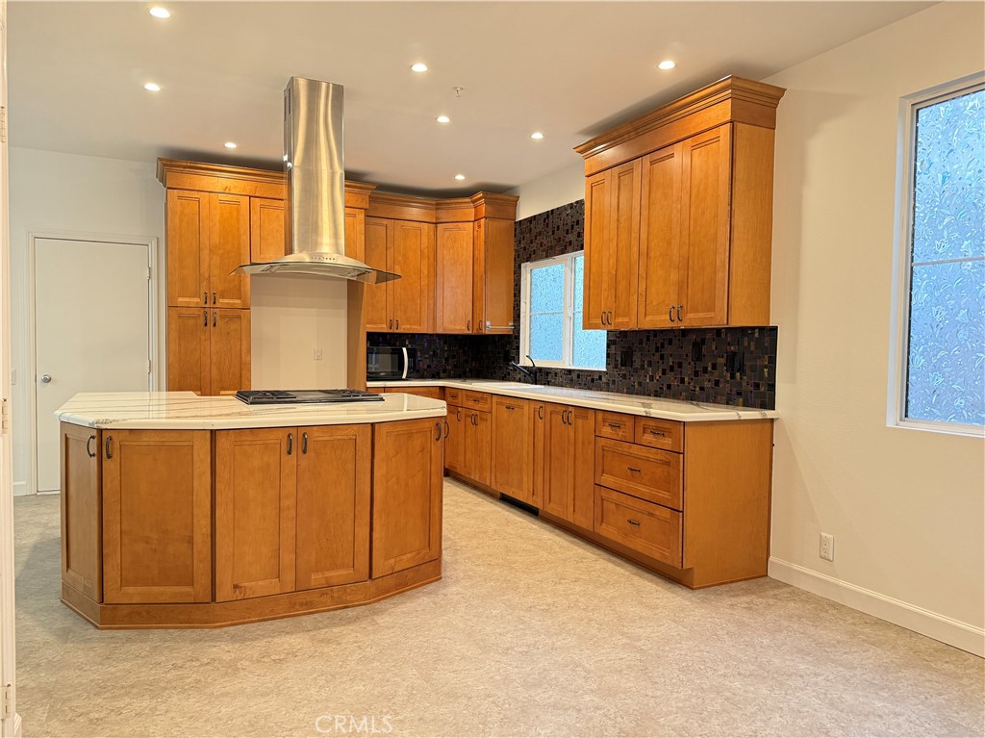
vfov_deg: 56.8
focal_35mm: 24
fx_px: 683
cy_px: 369
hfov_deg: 71.6
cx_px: 492
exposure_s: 1/60
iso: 320
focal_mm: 6.76
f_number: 1.78
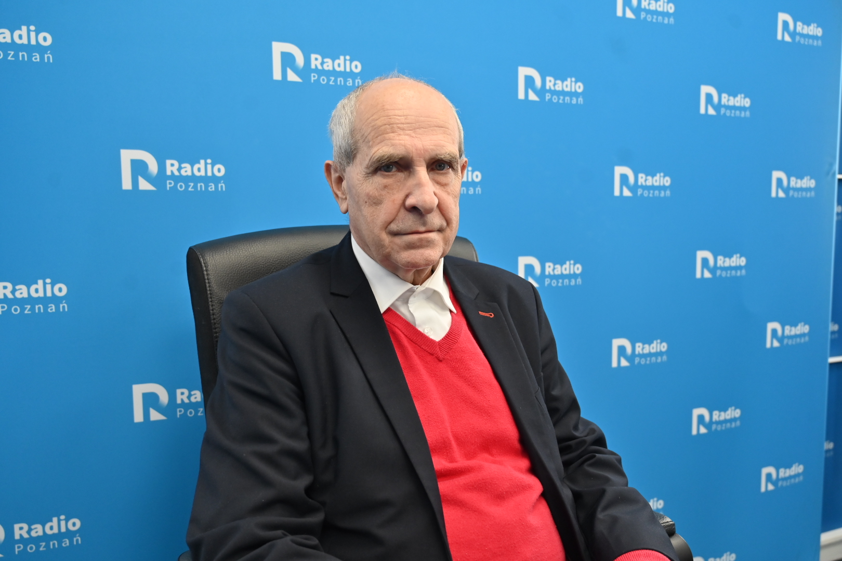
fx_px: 702
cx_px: 421
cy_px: 280
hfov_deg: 61.9
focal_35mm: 30
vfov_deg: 43.6
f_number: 4
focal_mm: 30
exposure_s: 1/200
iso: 1000
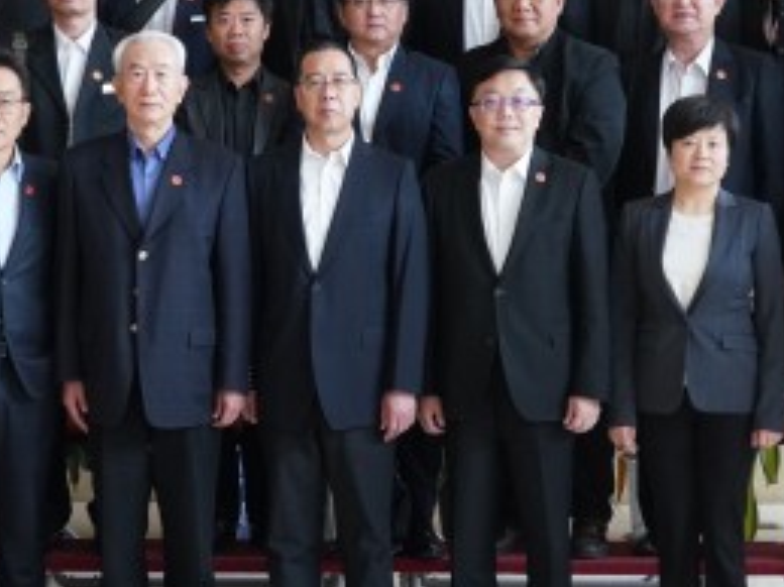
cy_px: 171
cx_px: 345
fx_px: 2286
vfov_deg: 14.6
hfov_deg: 19.4
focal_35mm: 101
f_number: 8
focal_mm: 34
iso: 2000
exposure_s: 1/80
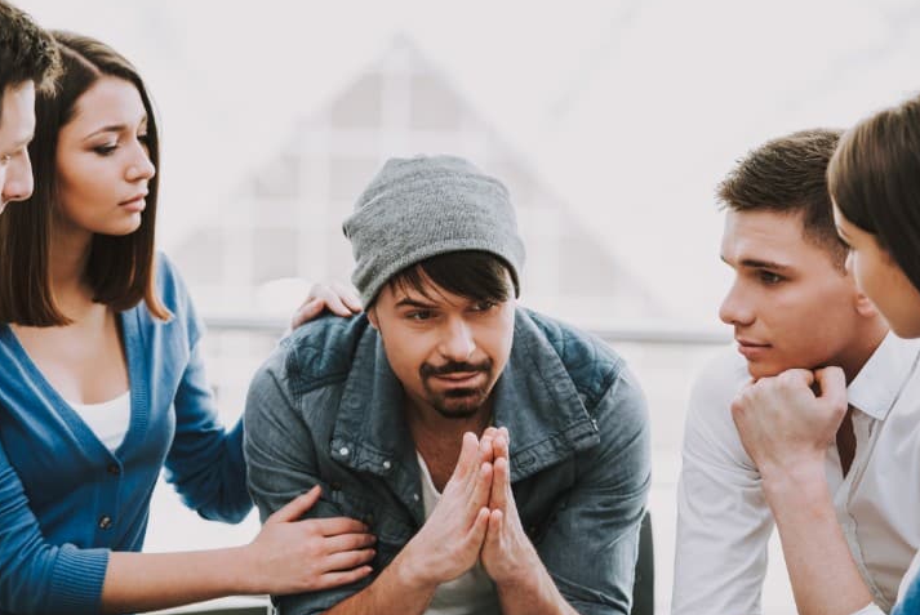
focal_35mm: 171
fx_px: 4374
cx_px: 399
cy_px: 356
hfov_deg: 12.0
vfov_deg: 8.0
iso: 160
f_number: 3.5
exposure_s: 1/125
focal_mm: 122
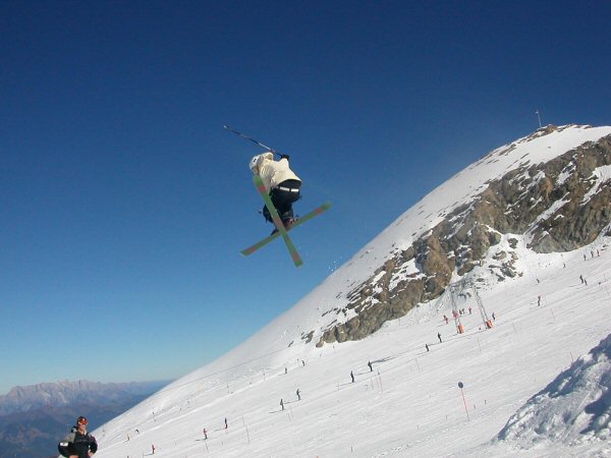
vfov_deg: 38.7
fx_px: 653
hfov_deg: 50.1
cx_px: 306
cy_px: 229
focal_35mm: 37
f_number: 4.5
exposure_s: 1/1410
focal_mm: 5.6
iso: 100
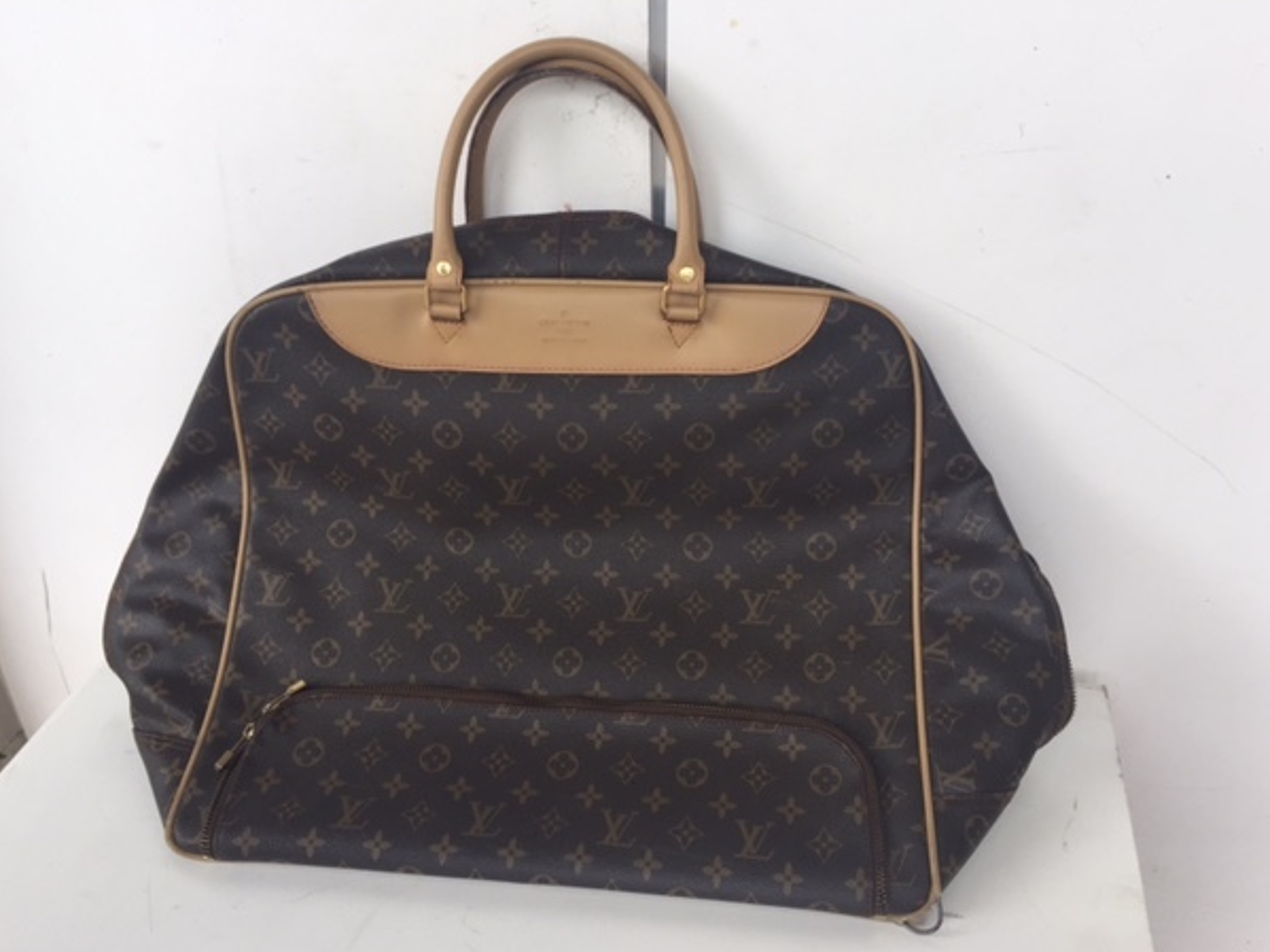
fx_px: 1137
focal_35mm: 31
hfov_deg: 58.4
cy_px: 496
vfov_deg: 45.4
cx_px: 638
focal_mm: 4.15
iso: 32
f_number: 2.2
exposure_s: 1/246
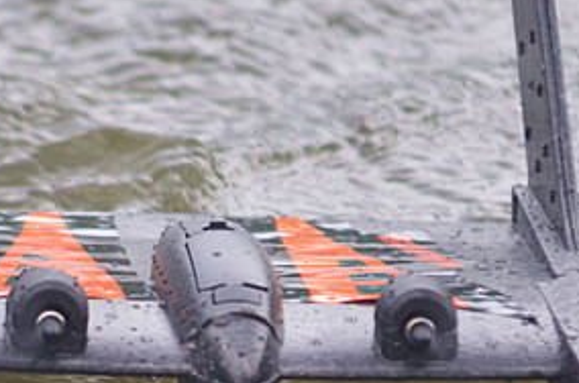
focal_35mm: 844
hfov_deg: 2.4
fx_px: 13544
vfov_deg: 1.6
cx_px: 169
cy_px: 327
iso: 640
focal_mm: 200
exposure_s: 1/400
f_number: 5.6
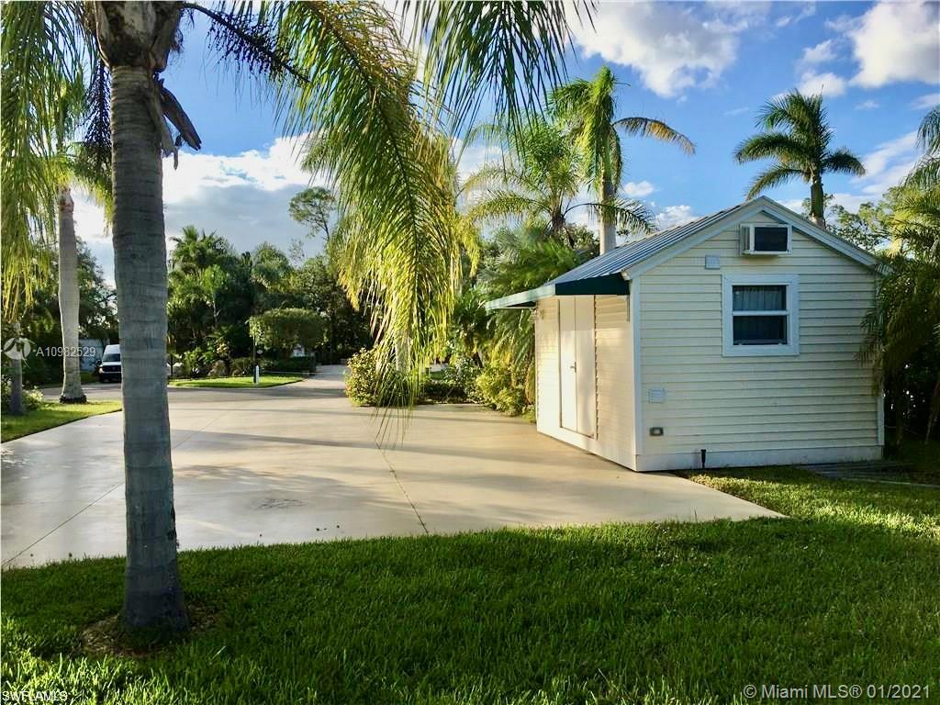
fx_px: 787
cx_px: 470
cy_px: 352
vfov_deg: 48.2
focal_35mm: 29
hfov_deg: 61.7
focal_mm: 4.15
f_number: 2.2
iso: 25
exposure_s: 1/1183
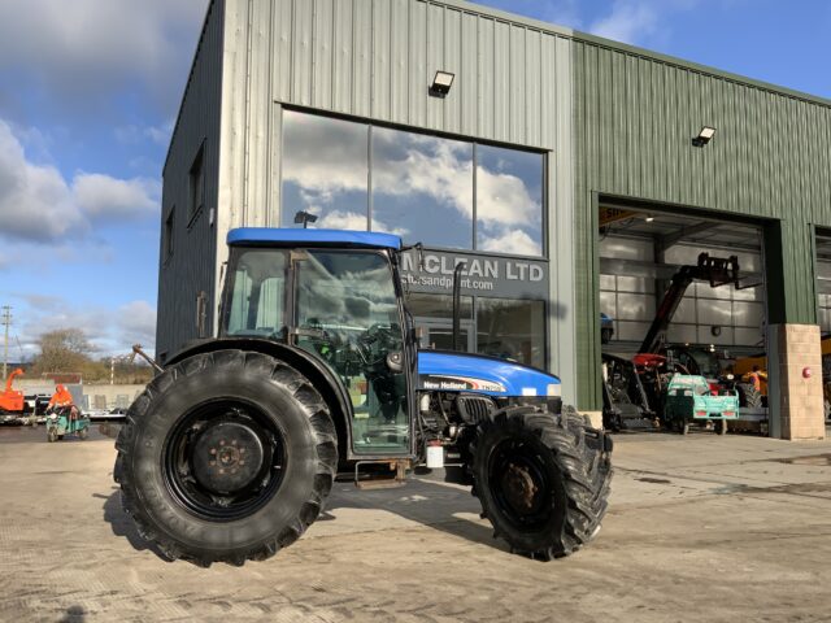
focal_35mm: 29
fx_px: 696
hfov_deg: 61.7
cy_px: 312
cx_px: 416
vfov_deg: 48.2
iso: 16
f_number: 1.8
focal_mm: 3
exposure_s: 1/1786
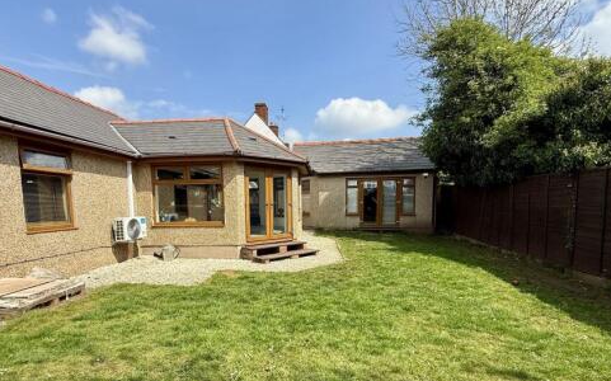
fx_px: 300
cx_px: 299
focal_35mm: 18
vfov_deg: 64.3
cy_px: 231
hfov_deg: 91.1
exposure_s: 1/1572
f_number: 2.2
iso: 50
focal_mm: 2.22
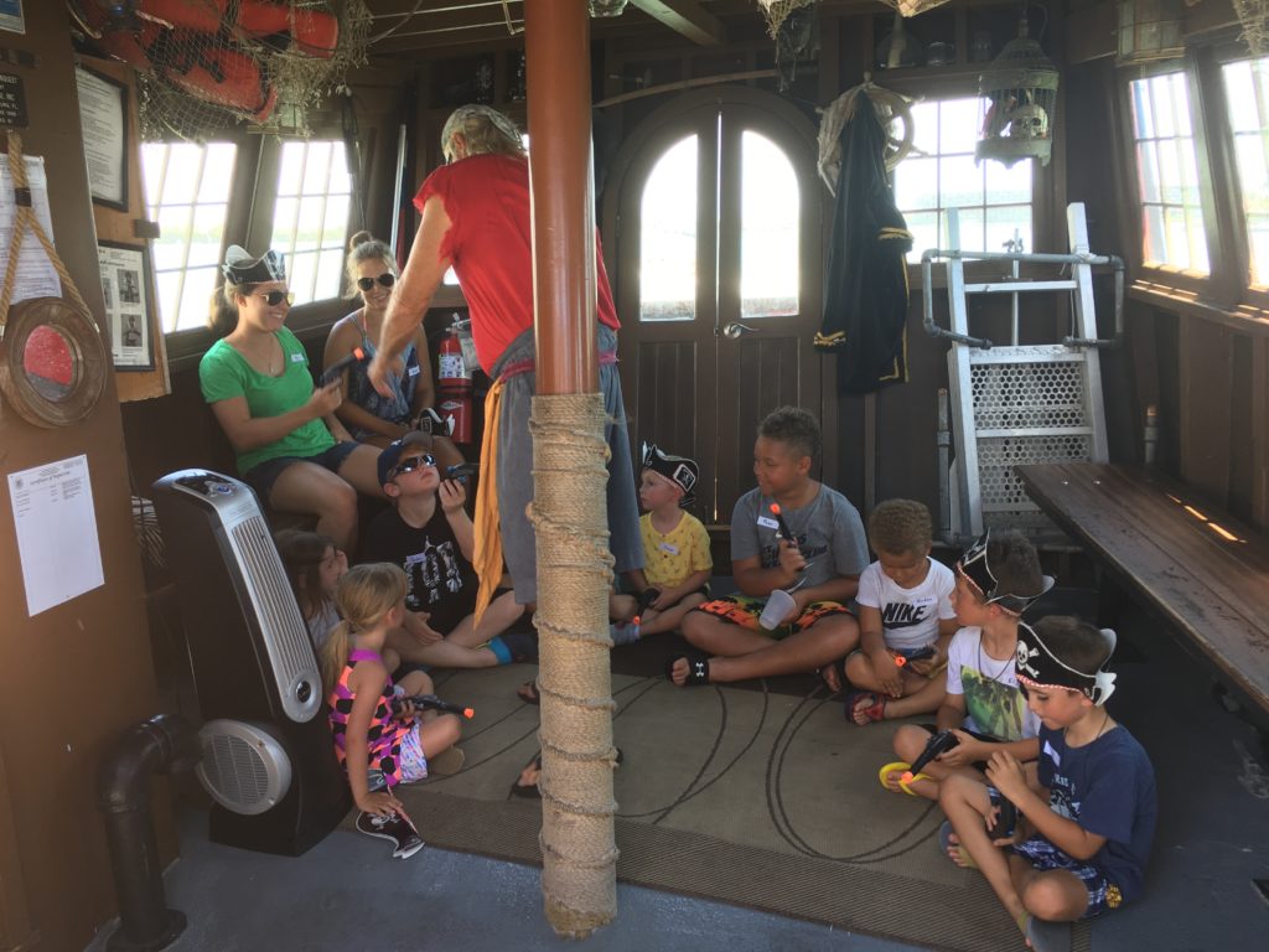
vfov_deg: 48.2
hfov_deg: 61.7
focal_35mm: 29
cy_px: 476
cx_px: 634
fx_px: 1063
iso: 25
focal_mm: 4.15
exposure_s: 1/40
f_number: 2.2
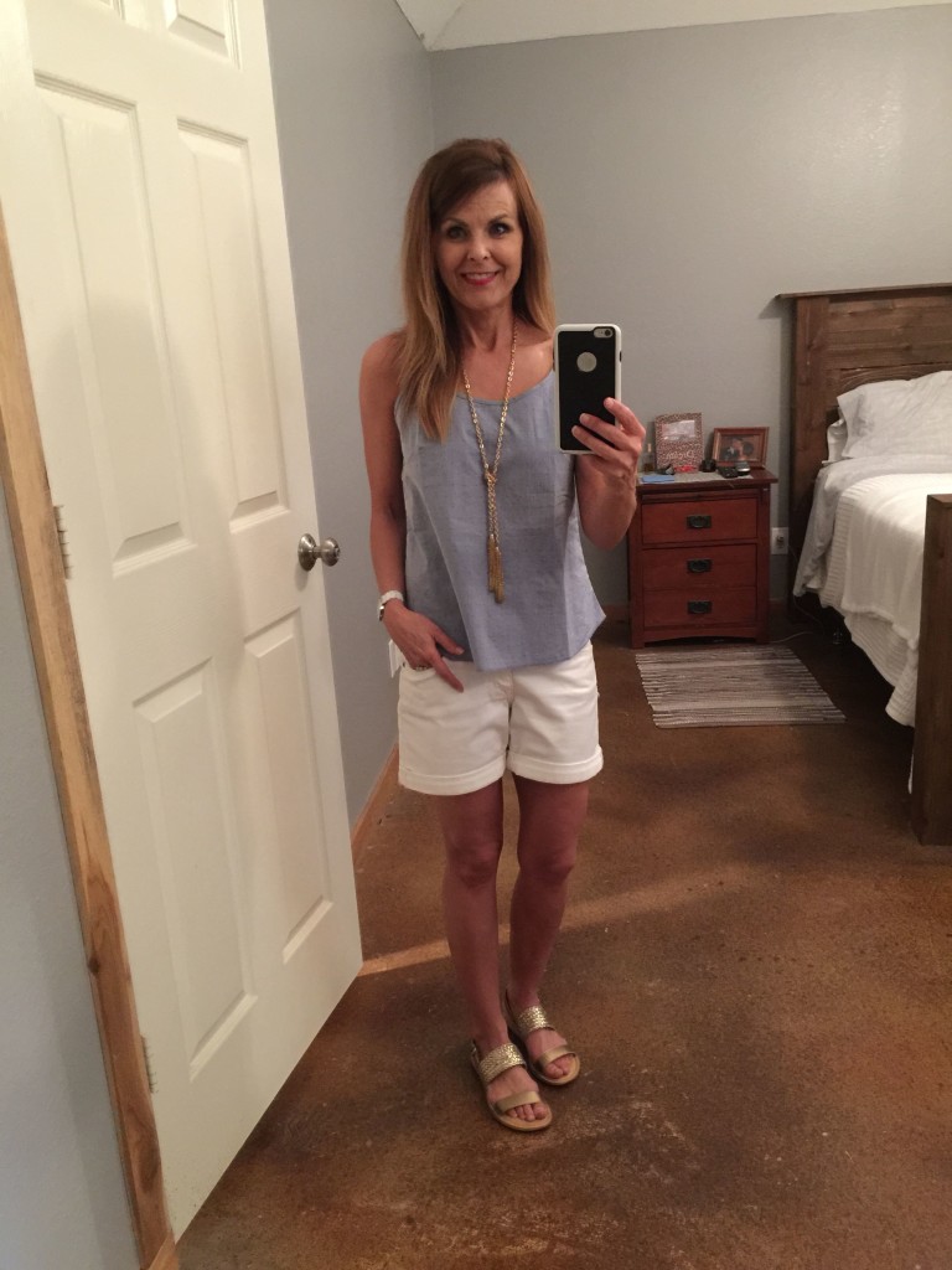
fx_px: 1063
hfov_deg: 48.2
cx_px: 476
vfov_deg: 61.7
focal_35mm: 29
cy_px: 635
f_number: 2.2
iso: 125
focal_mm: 4.15
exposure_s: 1/4
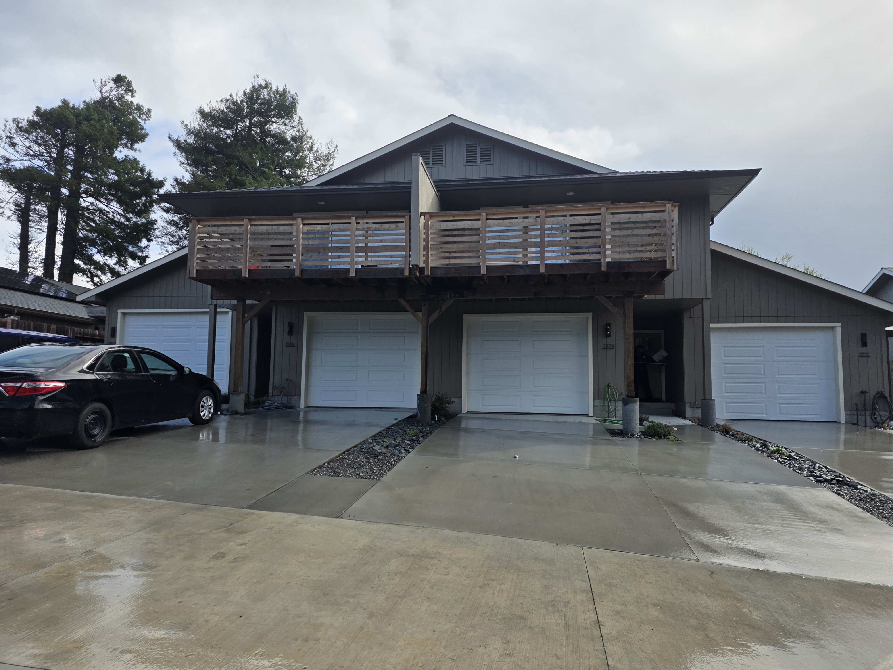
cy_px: 335
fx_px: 593
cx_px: 446
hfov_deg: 73.9
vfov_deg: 58.9
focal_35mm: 23
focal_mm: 6.25
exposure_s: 1/5296
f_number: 1.7
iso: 80
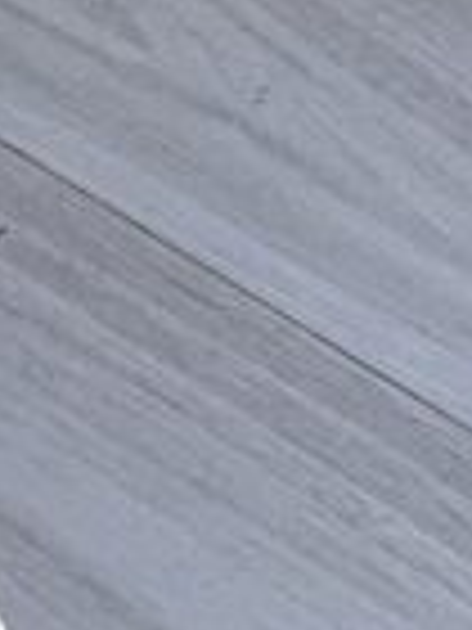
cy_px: -425
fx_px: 9345
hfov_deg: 2.8
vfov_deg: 3.8
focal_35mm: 514
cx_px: -1034
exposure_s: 1/120
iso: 100
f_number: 2.8
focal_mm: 9
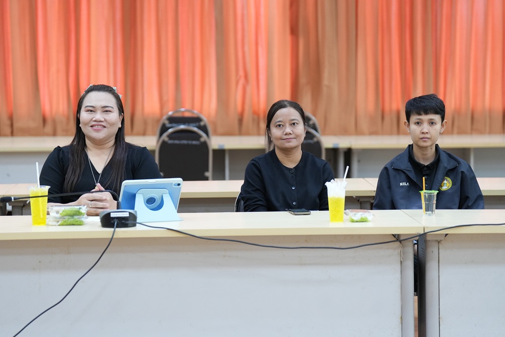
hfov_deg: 20.0
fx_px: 1430
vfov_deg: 13.4
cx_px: 252
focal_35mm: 102
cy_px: 168
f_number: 2.8
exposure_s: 1/125
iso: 2500
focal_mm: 102
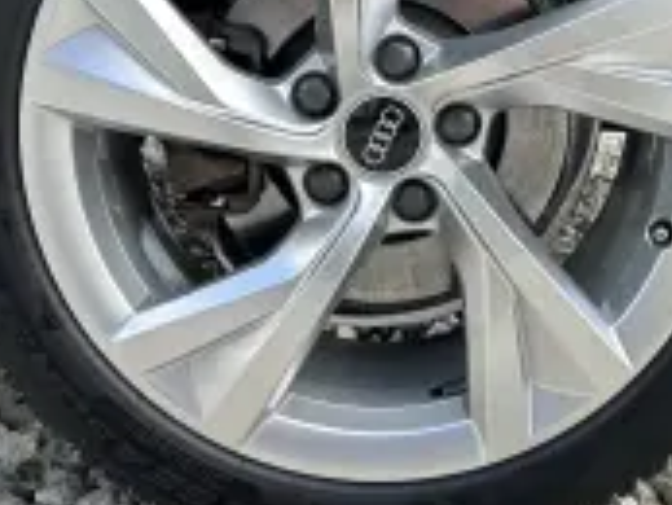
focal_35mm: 50
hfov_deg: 38.0
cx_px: 404
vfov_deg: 28.6
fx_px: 971
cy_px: 109
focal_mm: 6.86
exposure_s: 1/448
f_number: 1.78
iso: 80
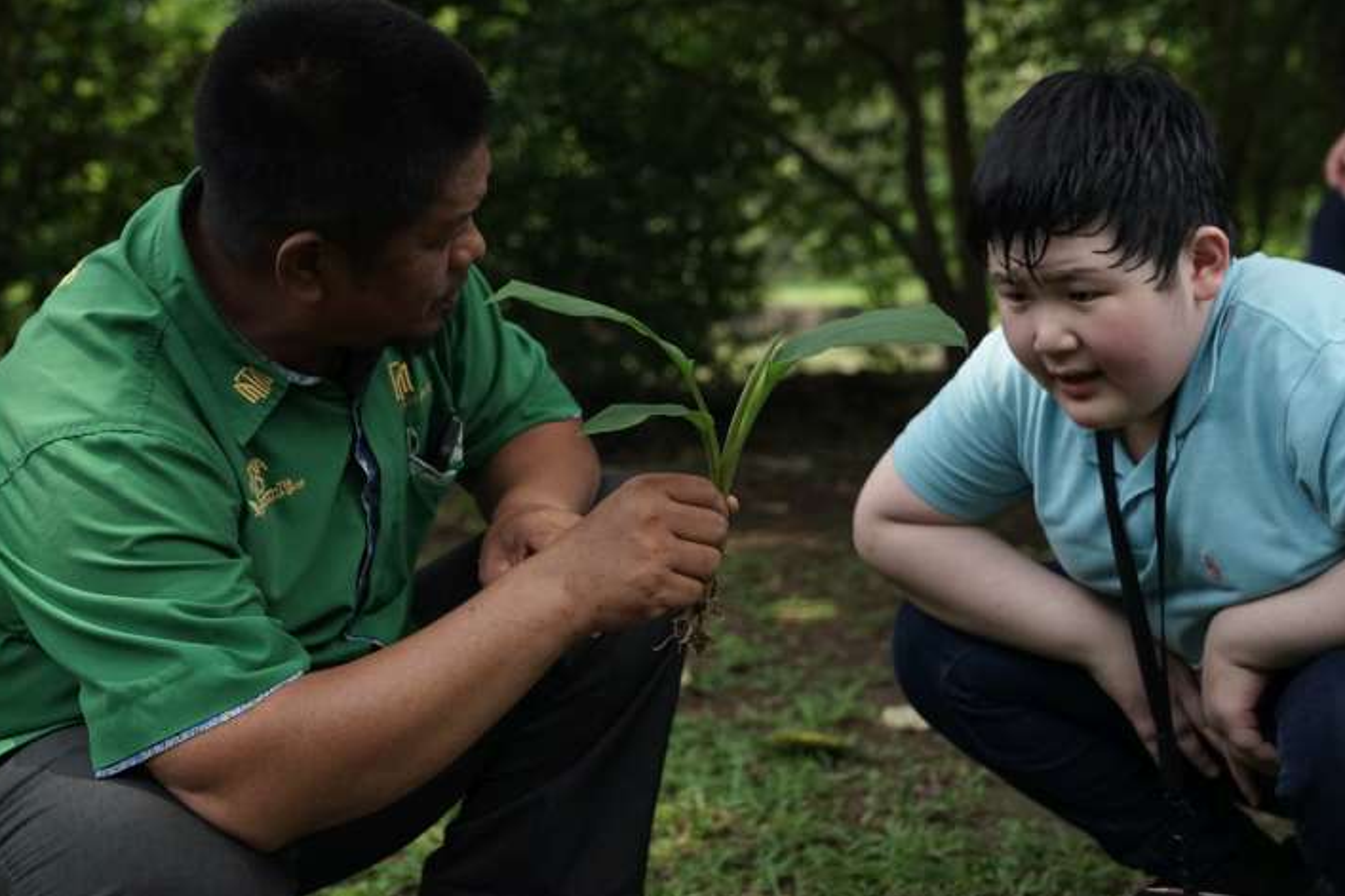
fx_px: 2241
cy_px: 412
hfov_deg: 33.4
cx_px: 742
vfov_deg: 22.6
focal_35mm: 60
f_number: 4
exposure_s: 1/125
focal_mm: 53
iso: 2000
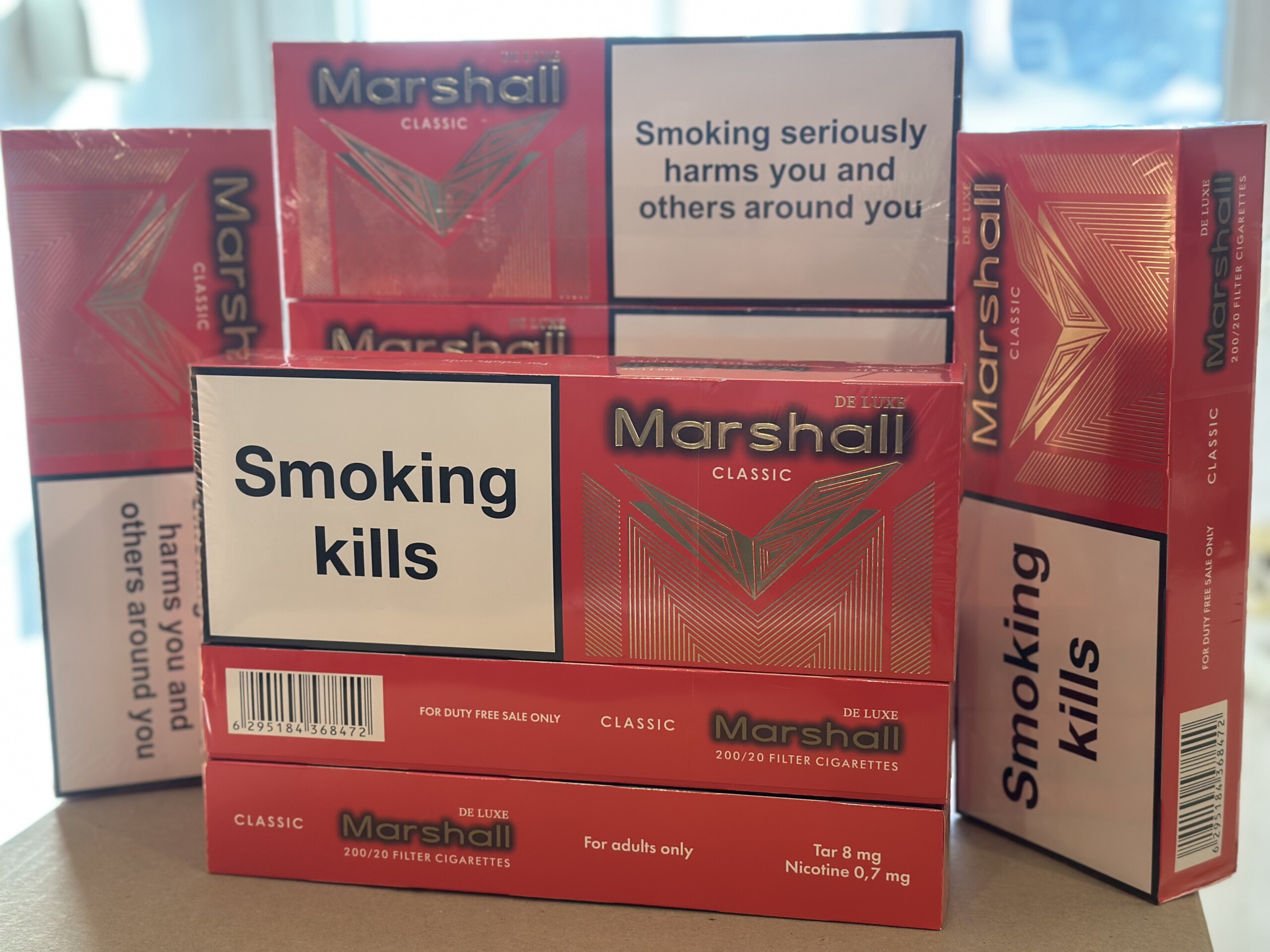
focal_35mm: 48
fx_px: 1761
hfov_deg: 39.7
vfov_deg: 30.3
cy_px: 476
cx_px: 635
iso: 125
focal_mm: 6.86
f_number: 1.78
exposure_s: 1/71
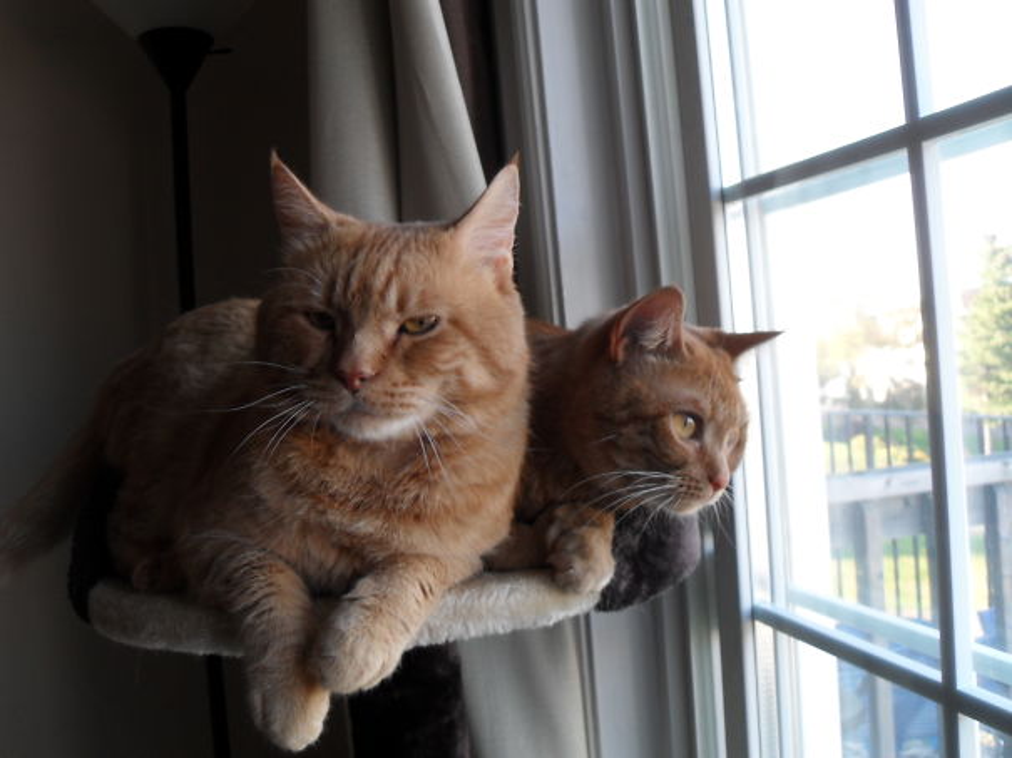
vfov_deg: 40.7
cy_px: 379
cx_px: 506
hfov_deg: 52.7
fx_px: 1023
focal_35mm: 35
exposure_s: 1/45
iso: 100
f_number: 2.8
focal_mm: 6.2
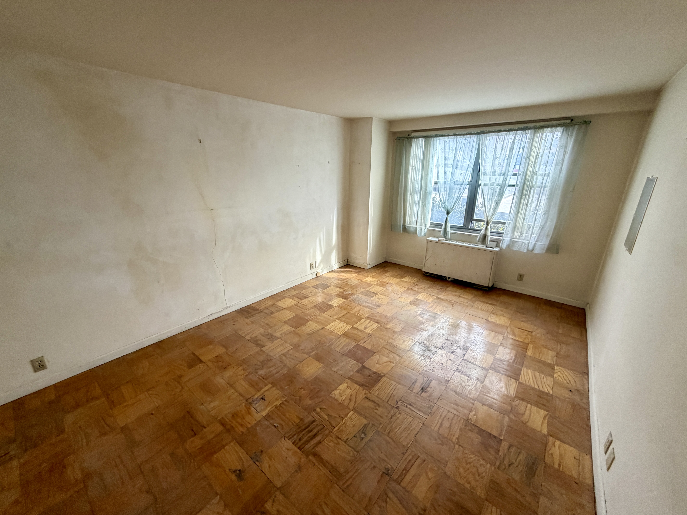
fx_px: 278
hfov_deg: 102.1
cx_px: 344
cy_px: 258
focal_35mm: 14
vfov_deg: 85.7
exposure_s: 1/121
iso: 200
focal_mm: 2.22
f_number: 2.2
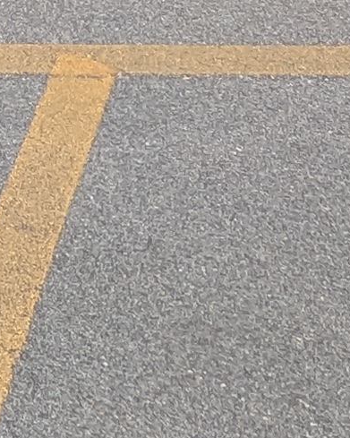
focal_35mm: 106
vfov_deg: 11.2
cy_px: -874
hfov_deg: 11.0
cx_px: -604
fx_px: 1373
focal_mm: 1.95
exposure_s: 1/1818
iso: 43
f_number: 2.2
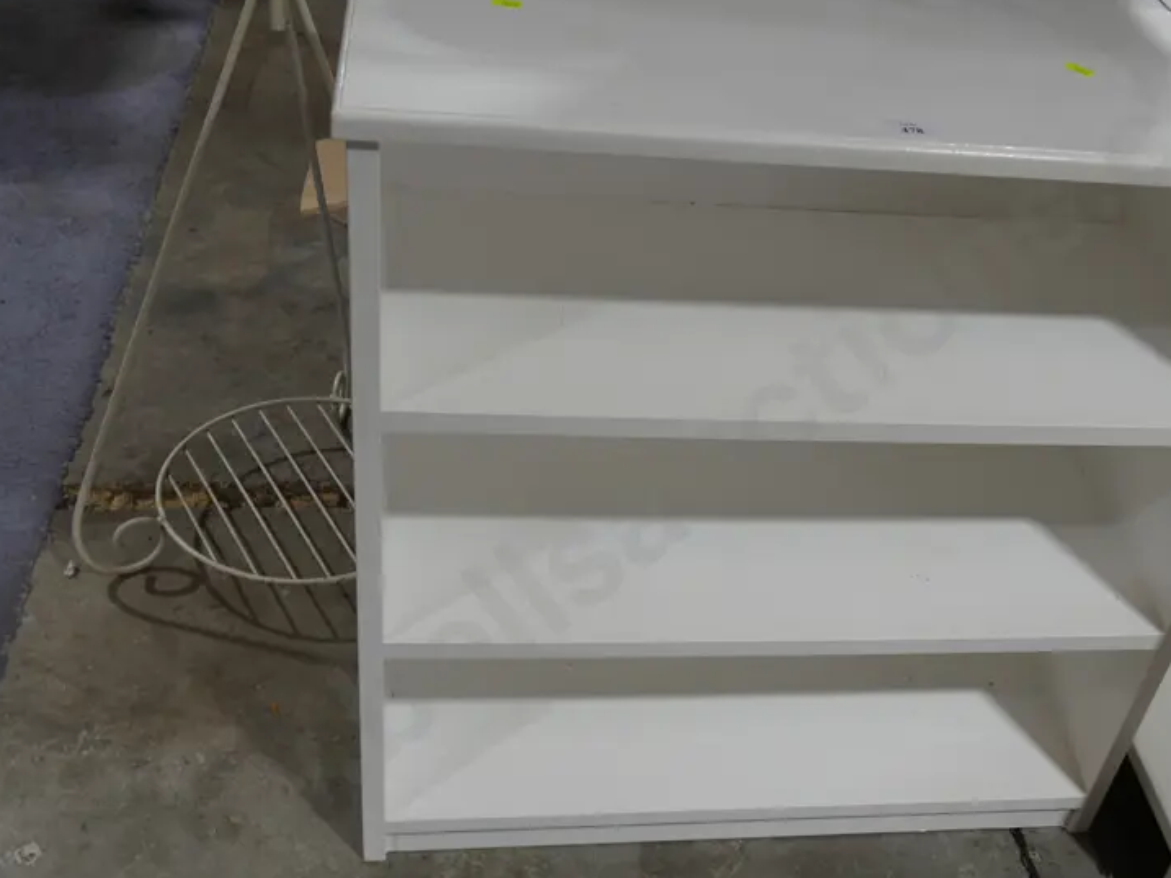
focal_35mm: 40
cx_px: 722
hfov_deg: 46.4
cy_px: 463
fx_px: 1353
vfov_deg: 36.0
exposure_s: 1/60
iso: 250
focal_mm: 14
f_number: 4.5
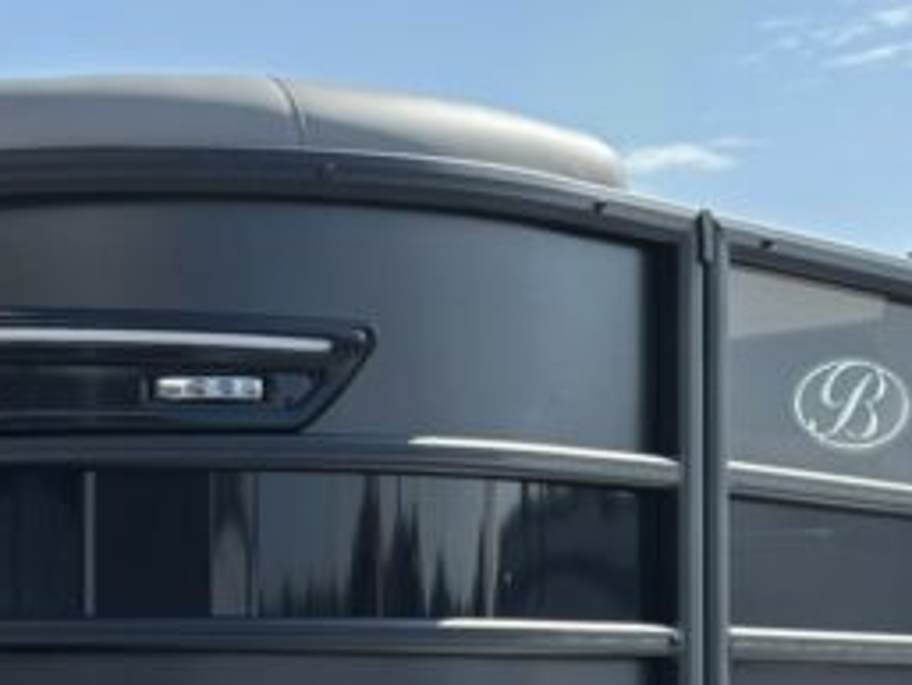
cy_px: 703
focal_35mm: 108
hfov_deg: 17.3
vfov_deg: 13.5
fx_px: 2847
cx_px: -197
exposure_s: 1/2933
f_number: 1.6
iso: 50
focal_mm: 5.96
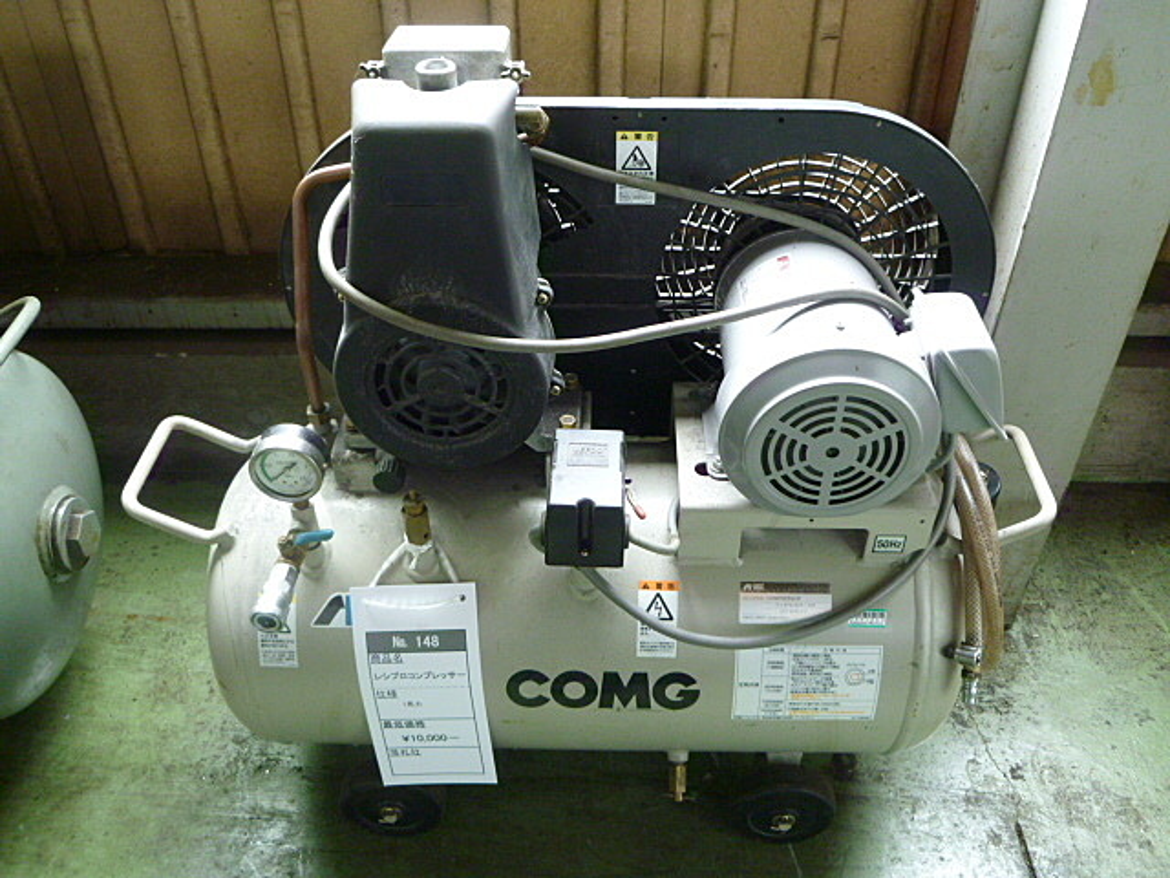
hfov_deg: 58.4
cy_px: 439
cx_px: 585
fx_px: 1048
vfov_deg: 45.4
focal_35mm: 31
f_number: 3.1
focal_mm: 5.5
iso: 320
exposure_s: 1/30
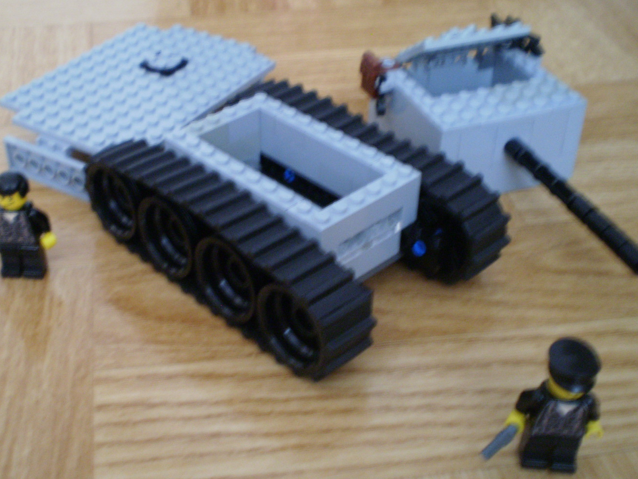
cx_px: 273
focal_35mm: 51
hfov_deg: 37.4
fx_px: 940
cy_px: 233
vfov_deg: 28.6
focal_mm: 7.4
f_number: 3.5
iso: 250
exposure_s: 1/2
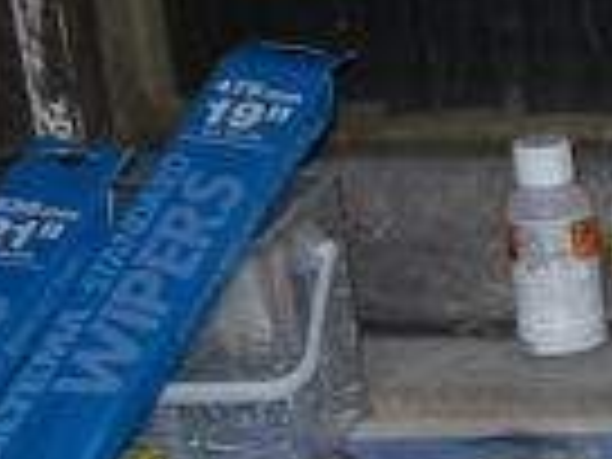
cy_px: 999
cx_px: 945
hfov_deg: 11.4
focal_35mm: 165
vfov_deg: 8.4
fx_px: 2917
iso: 80
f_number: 3.5
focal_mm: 6.3
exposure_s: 1/45
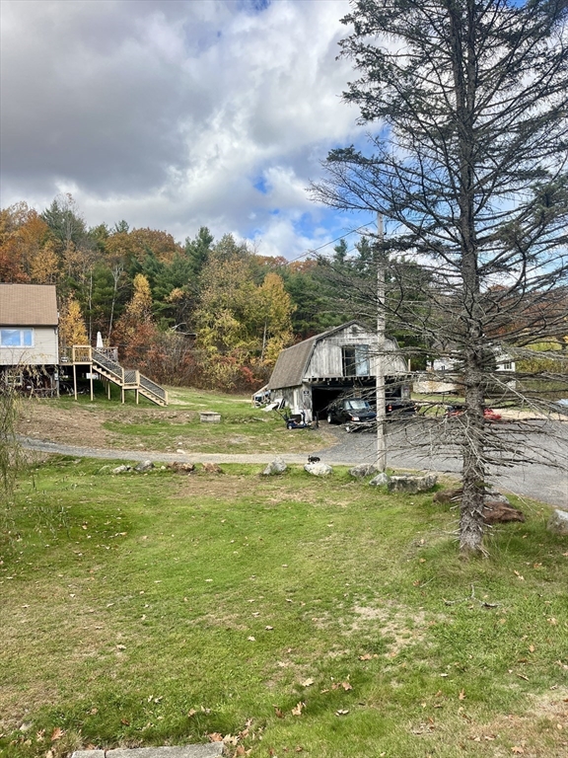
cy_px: 379
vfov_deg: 67.3
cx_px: 284
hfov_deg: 53.1
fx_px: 569
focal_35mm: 26
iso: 50
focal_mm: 5.1
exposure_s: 1/1075
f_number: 1.6
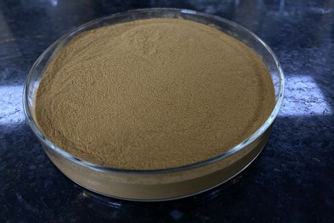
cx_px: 172
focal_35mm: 28
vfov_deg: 46.4
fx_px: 260
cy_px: 104
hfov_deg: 65.5
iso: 100
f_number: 1.8
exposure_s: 1/100
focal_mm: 4.25
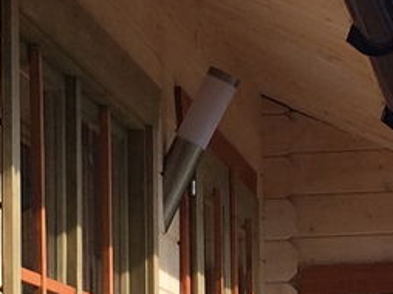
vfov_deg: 8.0
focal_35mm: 183
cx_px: 367
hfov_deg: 10.7
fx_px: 2076
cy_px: 354
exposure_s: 1/1642
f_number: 2.2
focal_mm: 4.15
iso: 32
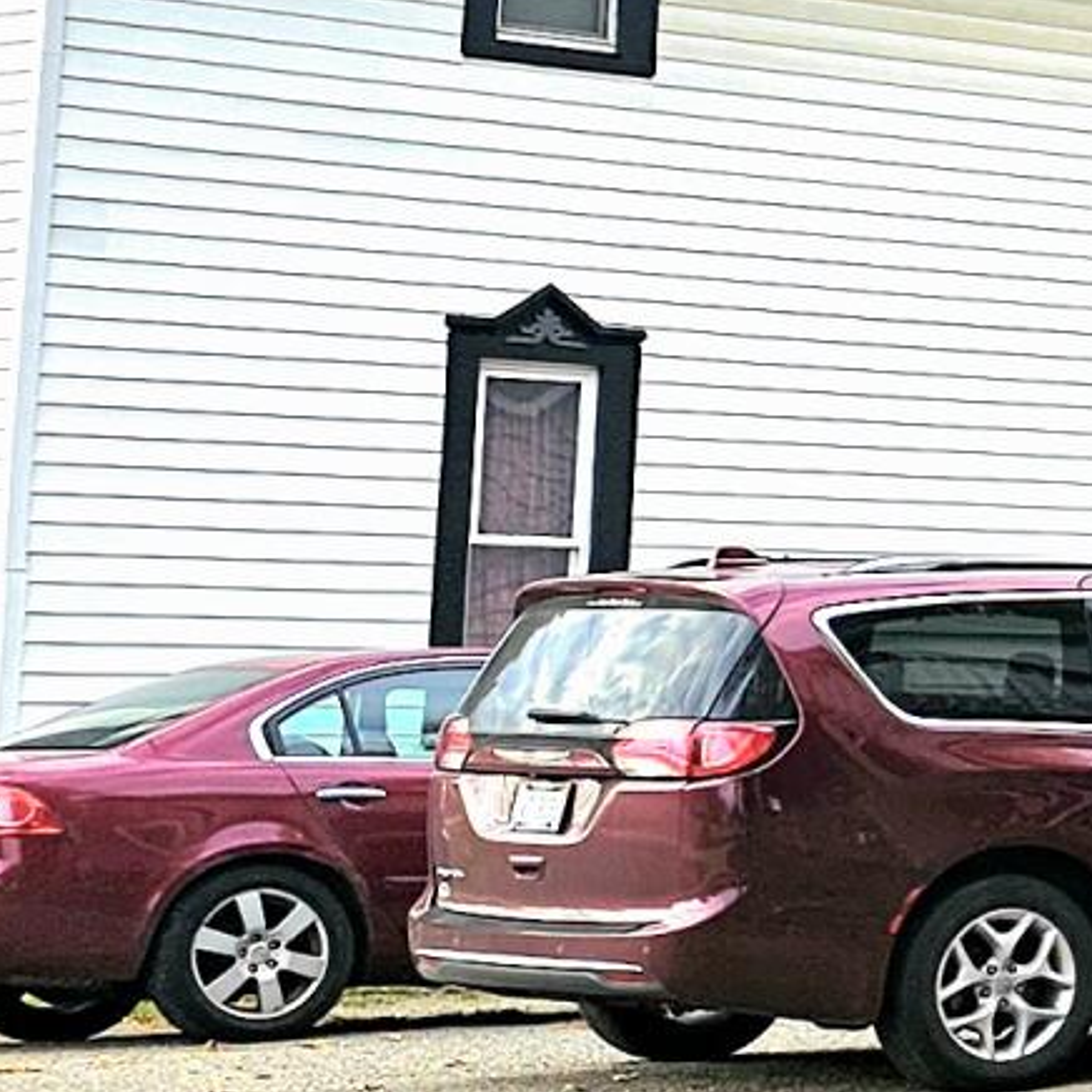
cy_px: 386
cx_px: 3181
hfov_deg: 9.8
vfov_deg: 12.5
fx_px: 4997
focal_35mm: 140
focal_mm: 6.3
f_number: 1.7
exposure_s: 1/120
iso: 12
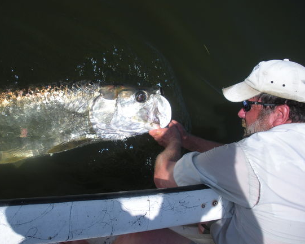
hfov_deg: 46.9
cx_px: 144
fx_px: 352
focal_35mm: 39
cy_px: 126
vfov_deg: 38.2
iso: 64
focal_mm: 6.3
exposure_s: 1/864
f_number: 3.5
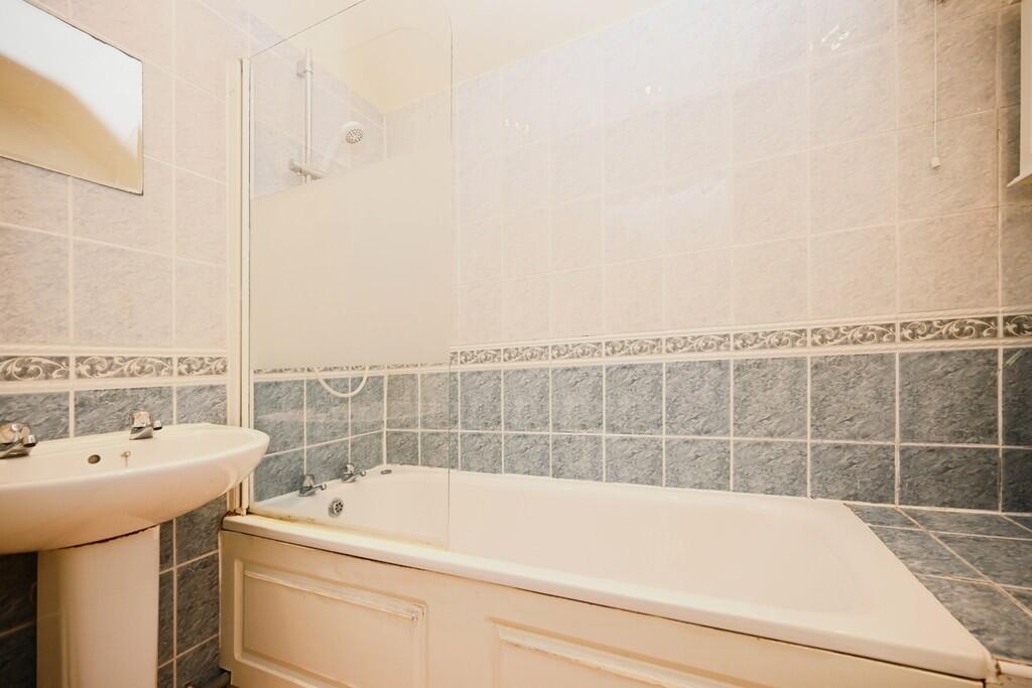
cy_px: 344
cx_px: 516
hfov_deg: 104.2
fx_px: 401
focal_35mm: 14
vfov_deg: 81.2
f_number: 4
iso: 800
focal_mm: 14
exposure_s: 1/60
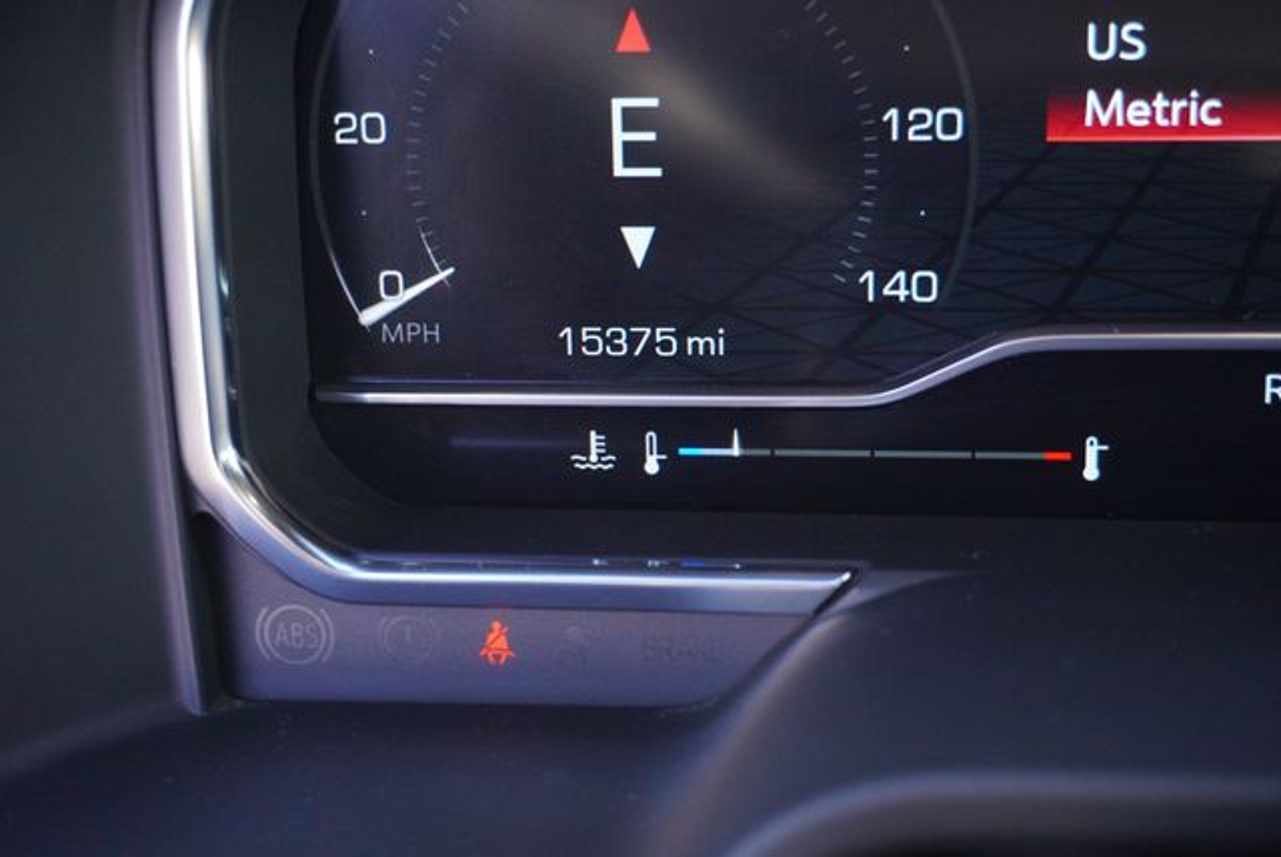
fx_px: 2244
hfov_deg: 31.9
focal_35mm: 63
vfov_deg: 21.6
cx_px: 640
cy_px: 428
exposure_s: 1/320
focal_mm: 42
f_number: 5.6
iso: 2500
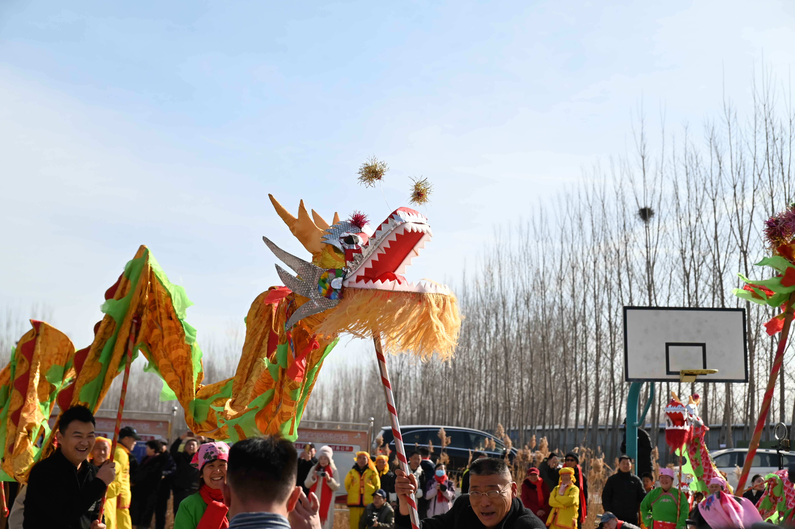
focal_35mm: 52
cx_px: 398
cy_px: 264
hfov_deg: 38.2
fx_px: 1148
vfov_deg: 26.0
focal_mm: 52
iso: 800
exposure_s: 1/8000
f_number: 5.6
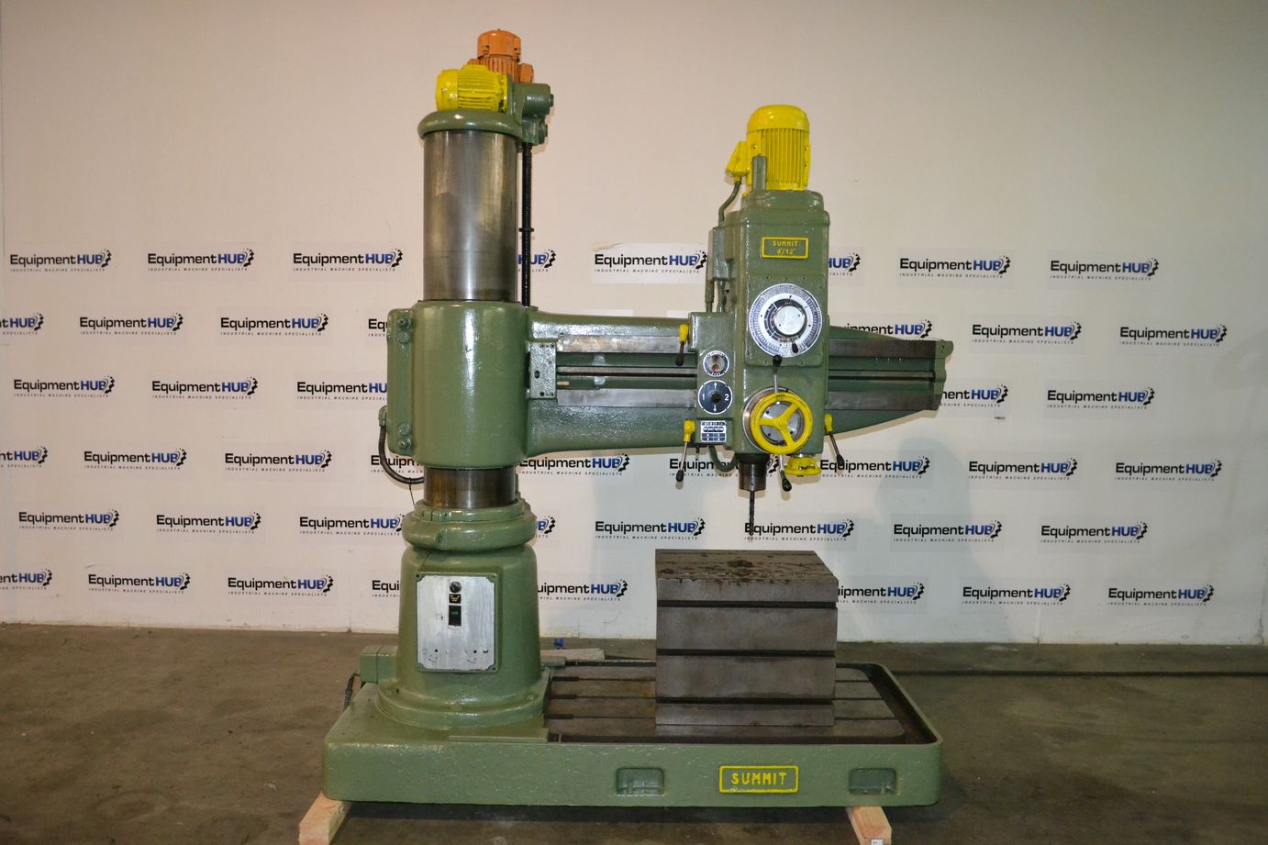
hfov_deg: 67.4
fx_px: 951
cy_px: 422
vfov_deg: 47.9
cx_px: 634
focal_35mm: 27
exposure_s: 1/60
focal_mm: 18
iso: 2200
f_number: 3.5
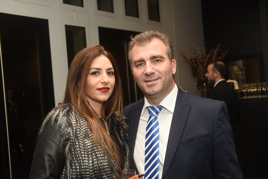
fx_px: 298
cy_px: 90
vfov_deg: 33.4
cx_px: 134
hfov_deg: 48.5
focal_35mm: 40
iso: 1000
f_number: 6.3
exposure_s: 1/80
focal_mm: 40
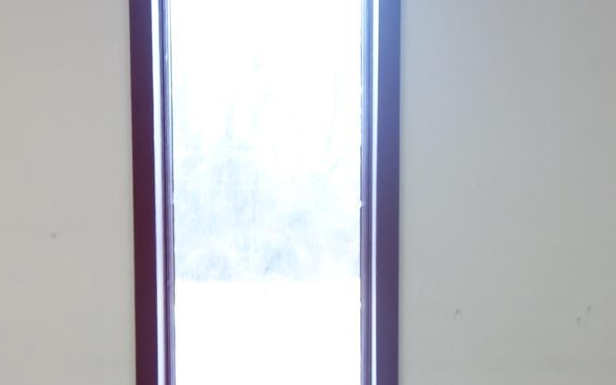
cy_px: 420
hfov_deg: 24.6
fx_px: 1410
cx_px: 291
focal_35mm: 84
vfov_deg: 15.2
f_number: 1.8
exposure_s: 1/100
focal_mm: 10.4
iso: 125
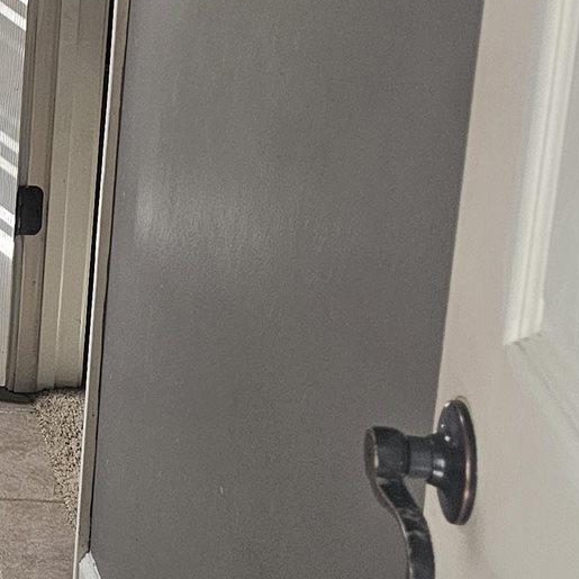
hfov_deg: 17.2
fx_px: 1722
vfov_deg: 18.3
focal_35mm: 91
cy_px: -69
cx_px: -288
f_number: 1.7
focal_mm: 6.3
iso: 400
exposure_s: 1/170
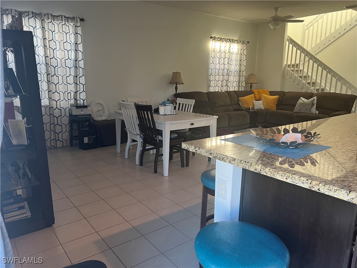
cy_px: 134
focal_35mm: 26
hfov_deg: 67.3
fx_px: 268
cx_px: 178
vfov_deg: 53.1
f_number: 1.5
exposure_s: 1/60
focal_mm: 5.7
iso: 125
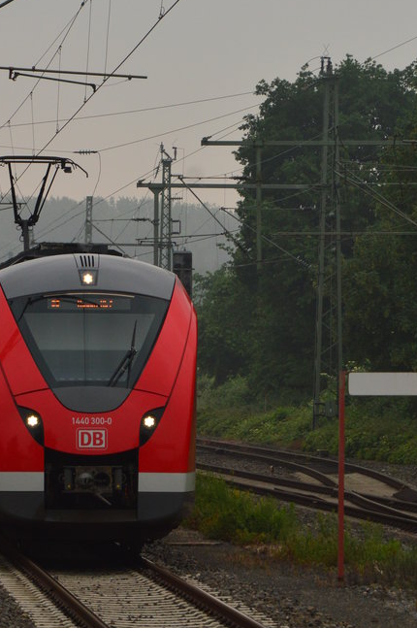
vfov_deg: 7.1
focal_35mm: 292
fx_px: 5083
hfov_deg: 4.7
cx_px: 162
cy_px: 413
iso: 400
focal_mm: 105
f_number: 8
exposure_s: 1/640
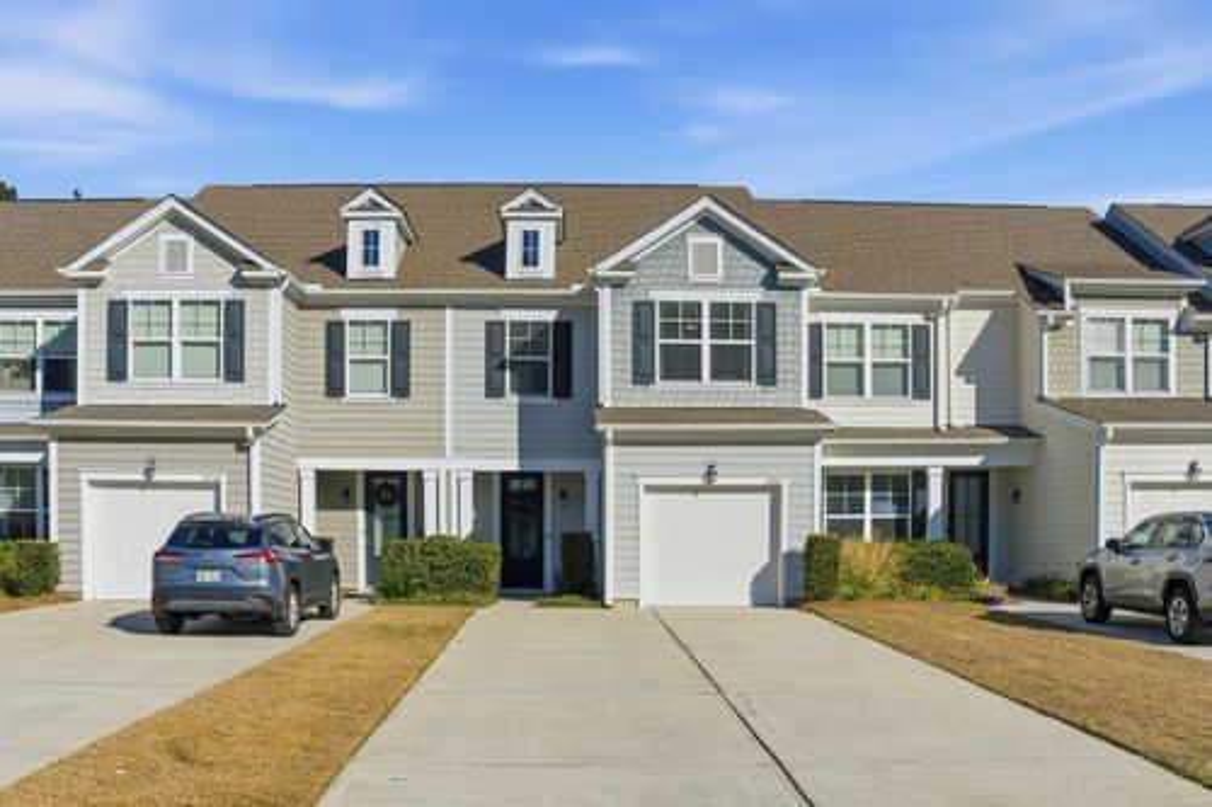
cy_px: 404
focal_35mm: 34
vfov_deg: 38.9
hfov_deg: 55.8
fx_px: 1144
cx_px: 606
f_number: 8
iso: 500
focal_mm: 34
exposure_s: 1/8000
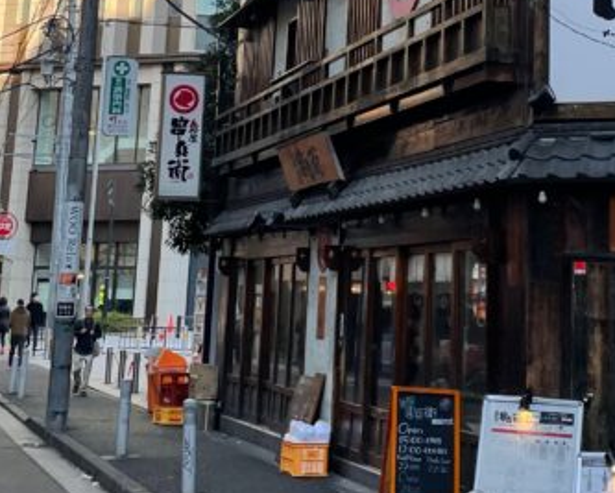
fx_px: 1421
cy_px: -57
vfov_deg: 18.9
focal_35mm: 78
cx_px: 425
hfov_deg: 24.3
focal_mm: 4.2
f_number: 1.6
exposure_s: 1/513
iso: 32
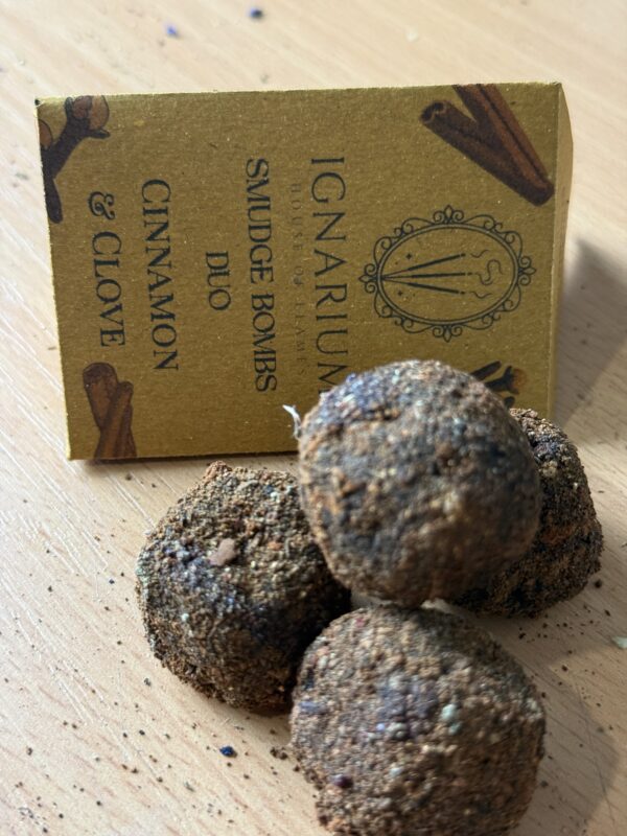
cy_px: 418
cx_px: 314
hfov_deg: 30.3
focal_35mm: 48
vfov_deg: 39.7
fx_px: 1159
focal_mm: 6.76
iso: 320
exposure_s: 1/100
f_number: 1.78
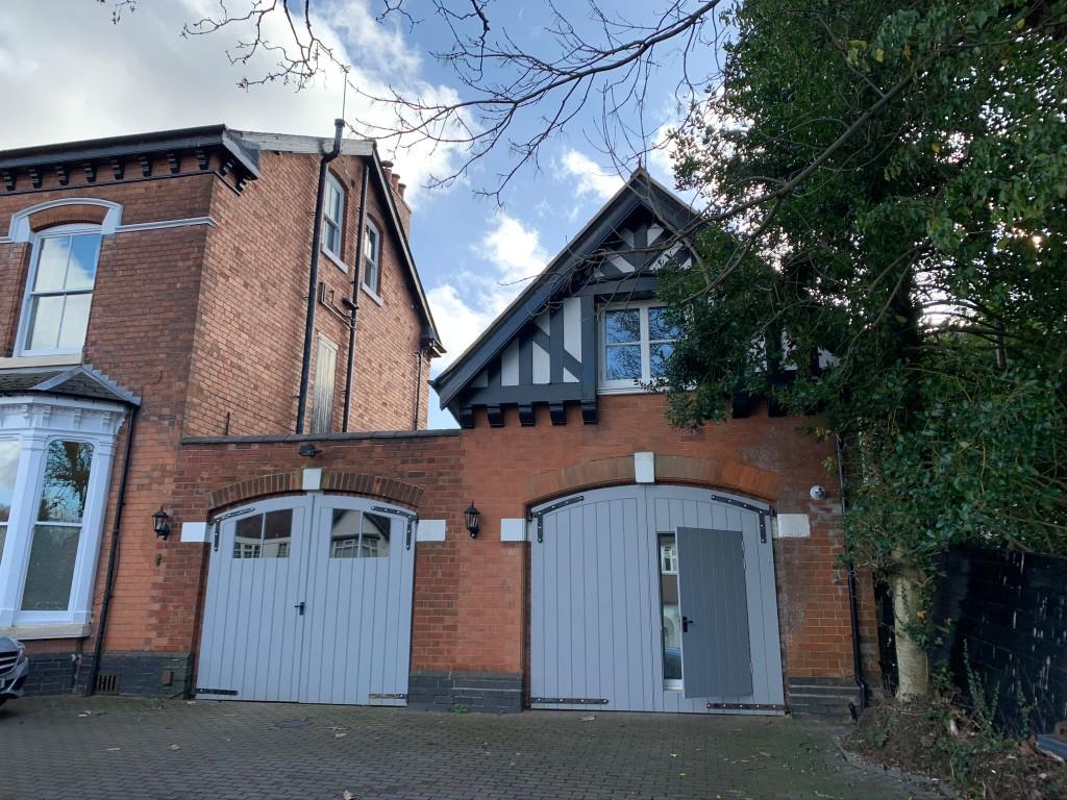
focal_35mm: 26
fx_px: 801
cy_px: 400
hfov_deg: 67.3
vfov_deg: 53.1
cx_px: 534
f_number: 1.8
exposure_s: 1/631
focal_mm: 4.25
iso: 25
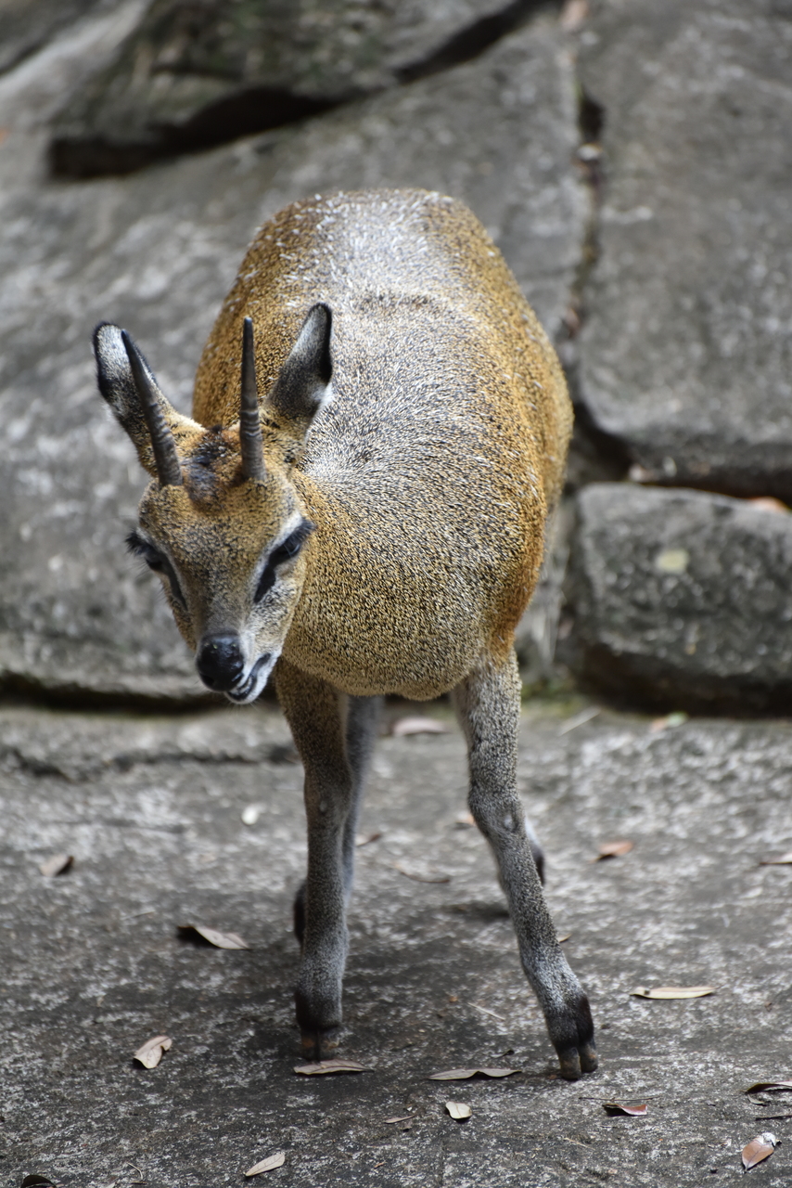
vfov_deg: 8.6
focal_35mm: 240
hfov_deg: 5.7
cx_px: 396
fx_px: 7915
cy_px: 594
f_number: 5.3
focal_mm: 240
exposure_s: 1/500
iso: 1600
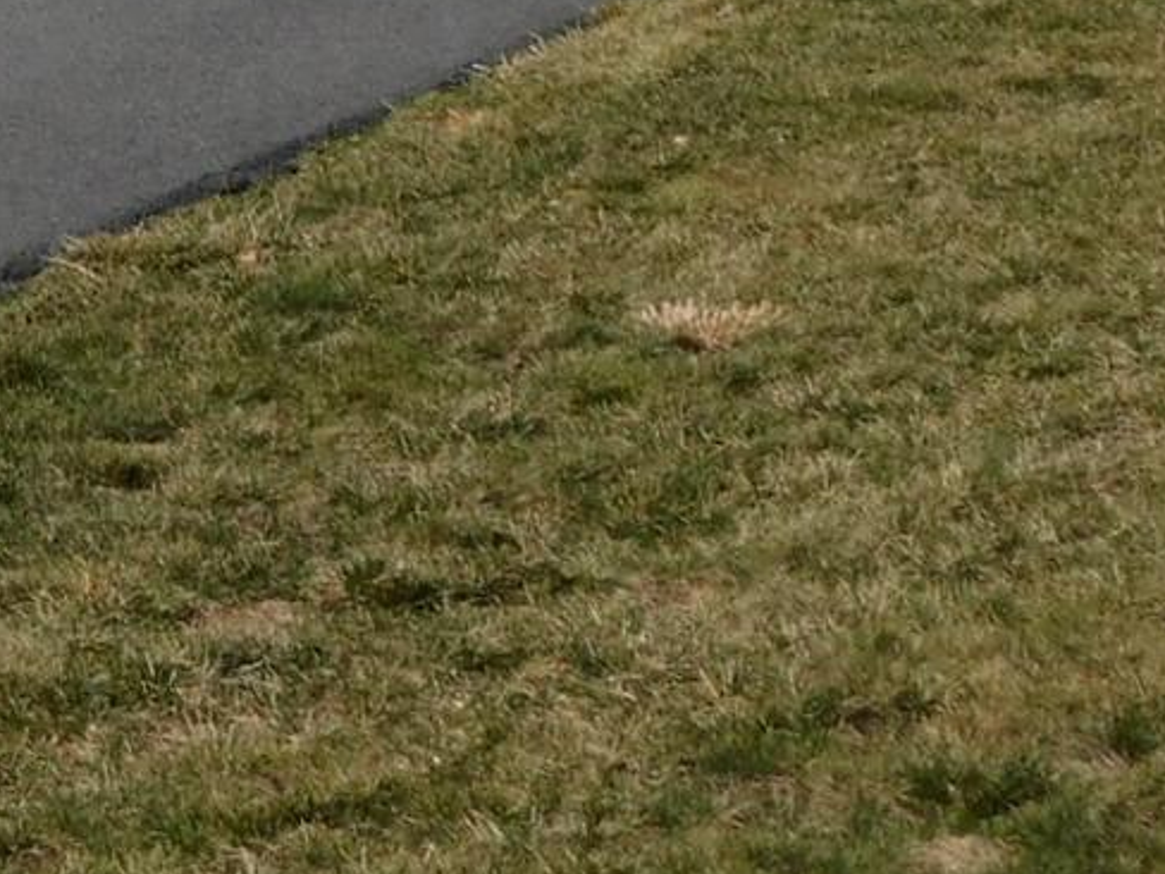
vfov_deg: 9.3
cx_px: -372
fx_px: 5082
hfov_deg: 12.6
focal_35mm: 151
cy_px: -795
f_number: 7
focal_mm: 6.3
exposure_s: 1/500
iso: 125
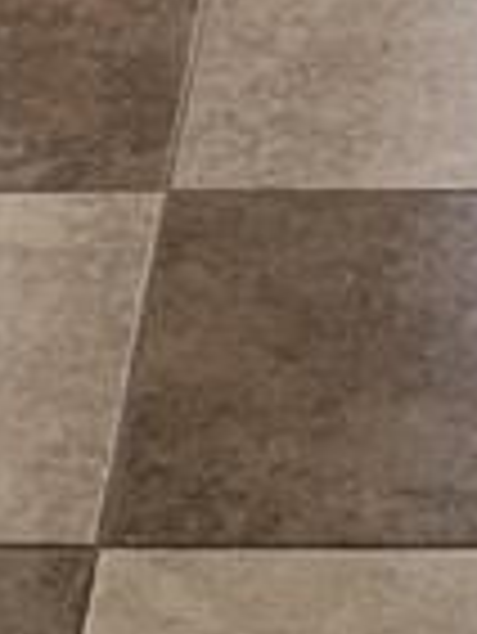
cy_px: -764
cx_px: 490
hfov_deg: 8.4
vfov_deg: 10.1
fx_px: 3247
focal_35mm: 177
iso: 100
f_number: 1.8
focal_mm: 4.25
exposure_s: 1/120
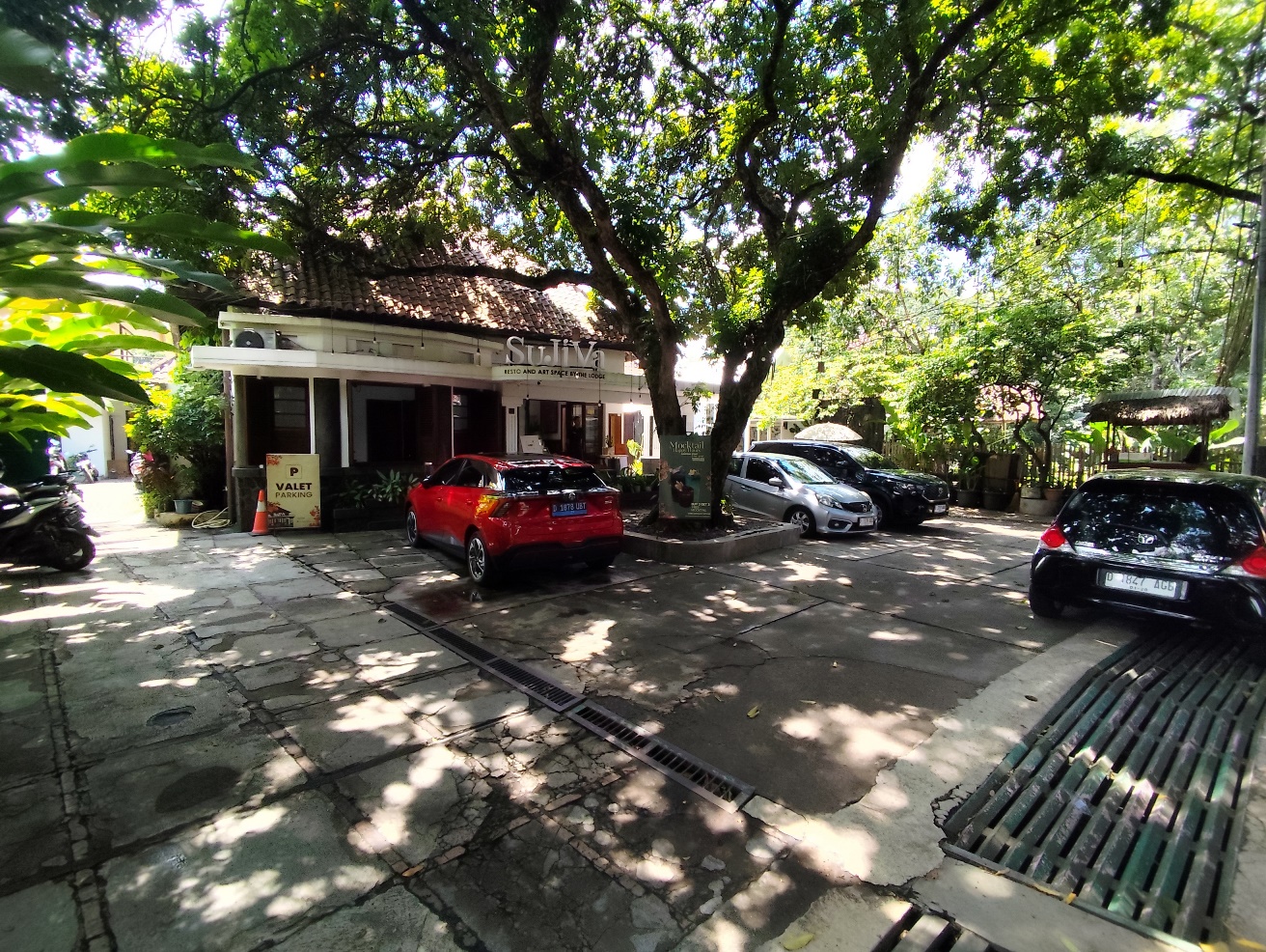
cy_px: 476
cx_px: 633
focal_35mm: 16
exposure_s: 1/315
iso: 50
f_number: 2.2
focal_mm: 1.65
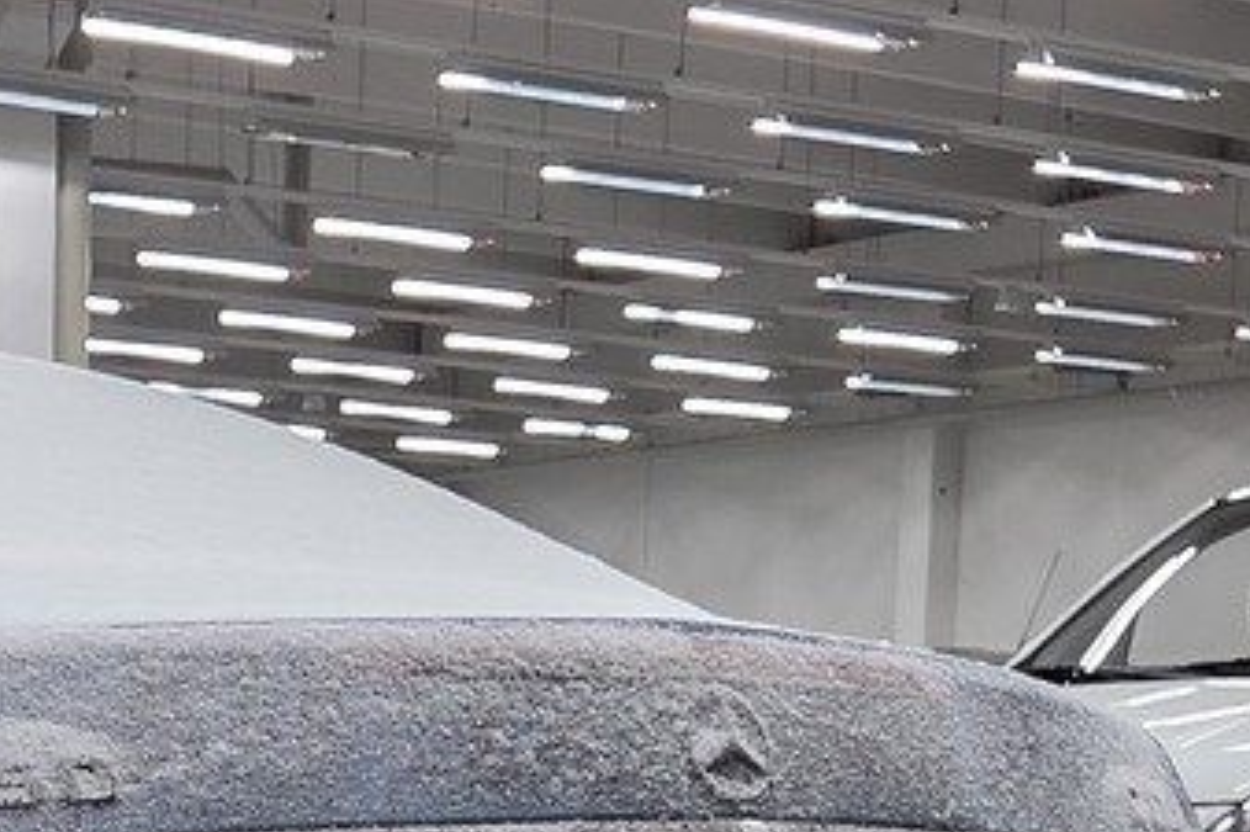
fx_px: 3540
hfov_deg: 19.1
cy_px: 1220
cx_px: -192
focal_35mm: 102
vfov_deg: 12.8
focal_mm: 5.4
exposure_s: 1/100
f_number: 1.8
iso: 100
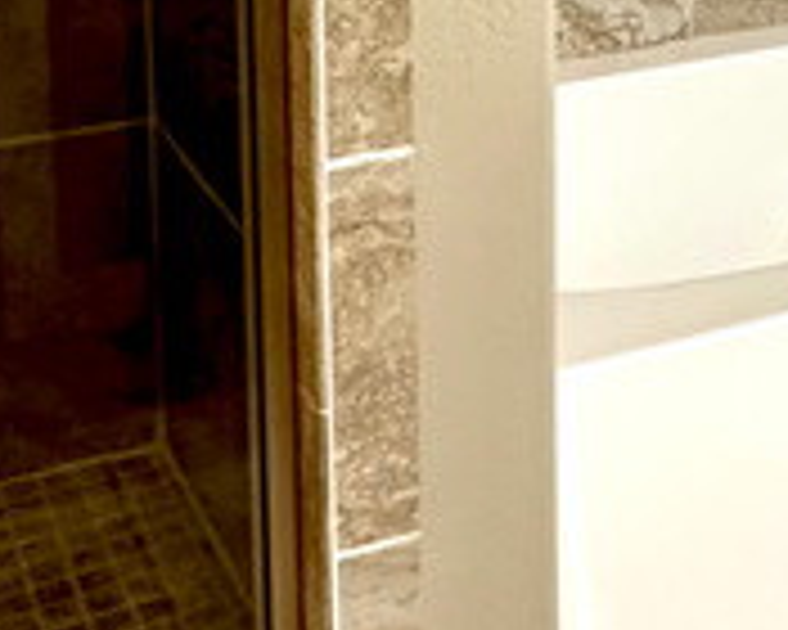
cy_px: -261
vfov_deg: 17.6
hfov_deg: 23.3
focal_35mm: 80
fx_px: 1866
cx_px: 693
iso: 320
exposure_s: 1/60
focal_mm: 2.22
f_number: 2.2
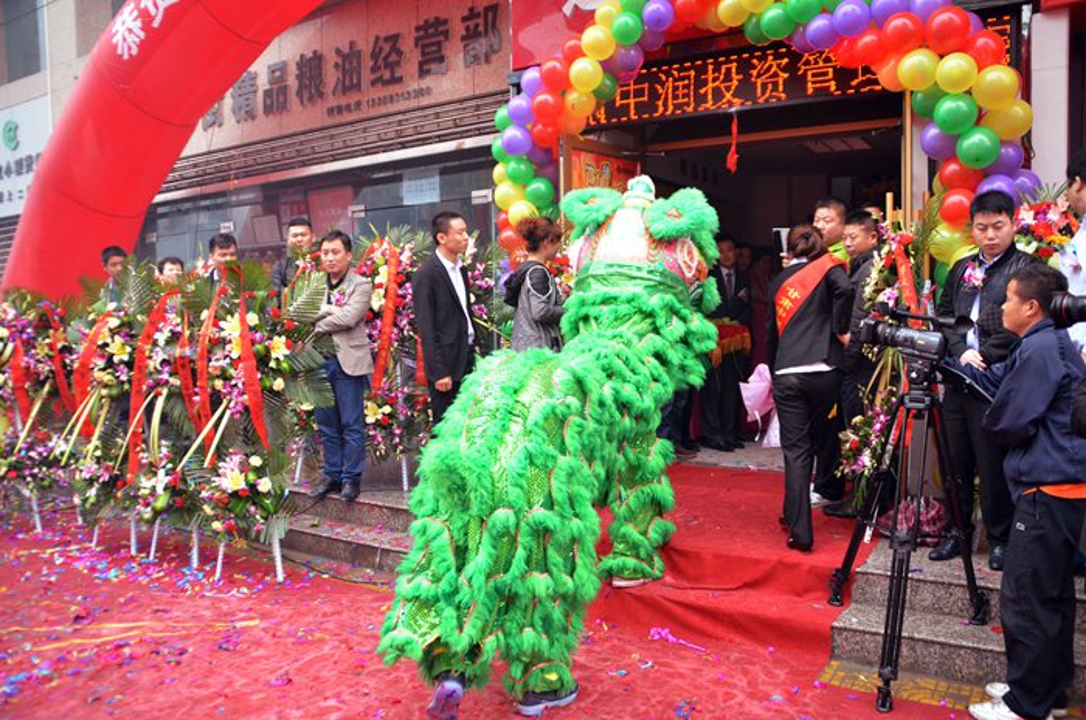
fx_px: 813
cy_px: 360
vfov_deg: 47.8
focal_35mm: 27
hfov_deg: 67.5
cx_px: 543
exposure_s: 1/400
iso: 640
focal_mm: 18
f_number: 3.5
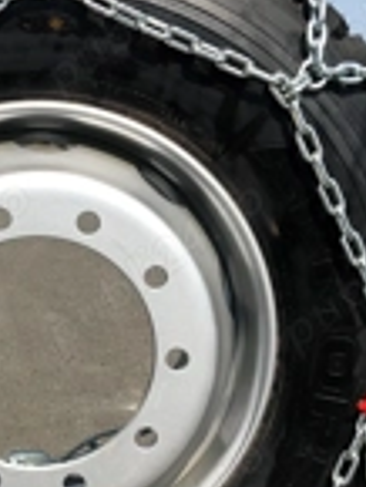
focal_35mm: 77
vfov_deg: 25.2
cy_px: 322
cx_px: 37
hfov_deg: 18.8
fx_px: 1084
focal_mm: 3.99
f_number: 1.8
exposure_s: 1/1919
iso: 20
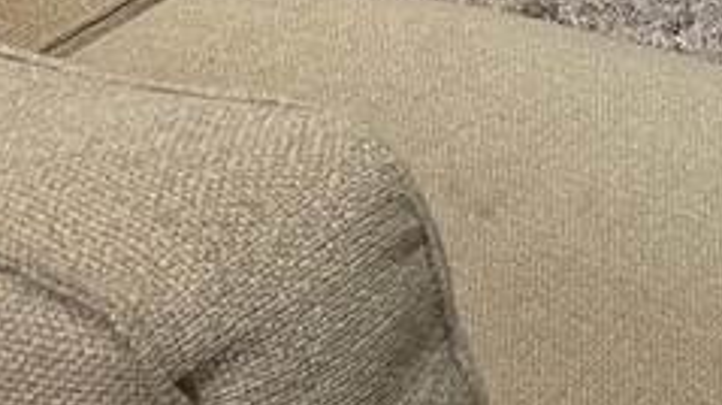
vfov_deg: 6.9
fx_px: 2908
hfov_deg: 13.4
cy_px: -943
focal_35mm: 152
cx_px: 1072
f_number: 1.6
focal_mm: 5.1
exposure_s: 1/60
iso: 100
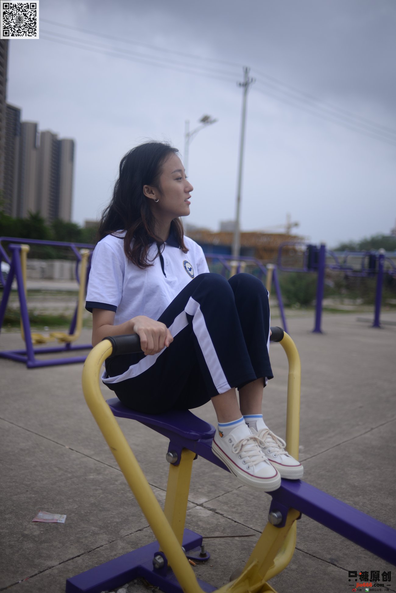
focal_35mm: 35
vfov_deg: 54.4
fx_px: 577
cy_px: 296
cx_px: 198
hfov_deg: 37.9
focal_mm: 35
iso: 125
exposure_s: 1/1000
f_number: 2
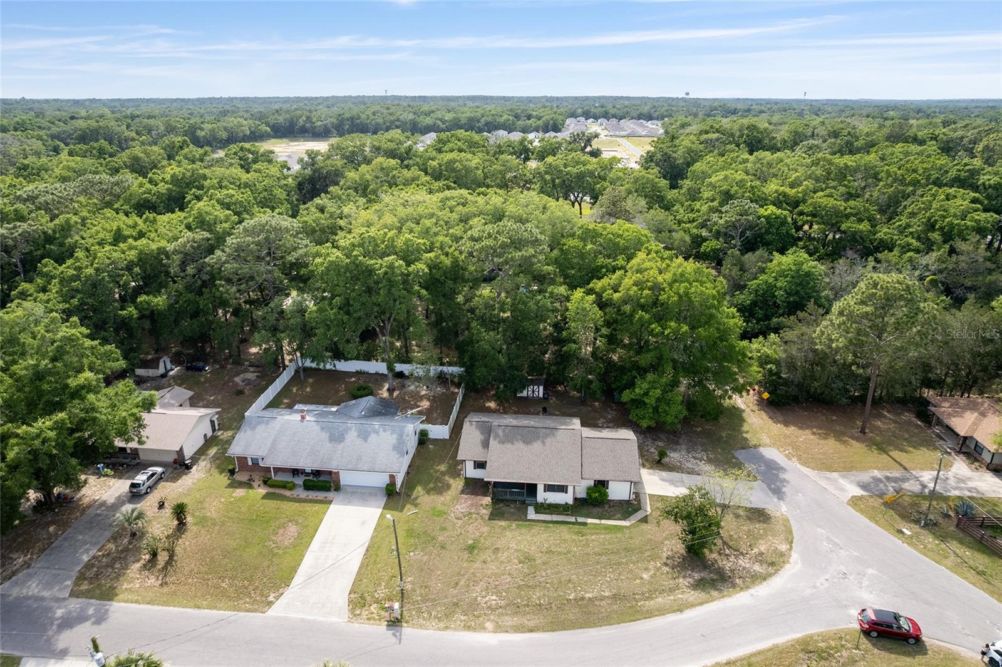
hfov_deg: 78.6
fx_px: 612
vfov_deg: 57.2
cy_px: 334
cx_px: 501
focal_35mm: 22
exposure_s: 1/1250
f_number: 2.8
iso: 100
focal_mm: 8.38
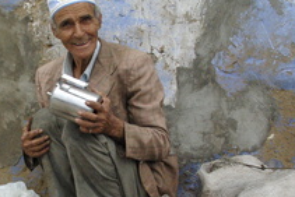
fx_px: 590
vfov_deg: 18.9
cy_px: 134
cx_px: 71
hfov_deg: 27.6
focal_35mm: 72
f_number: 4
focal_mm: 22
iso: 1600
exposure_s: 1/3000
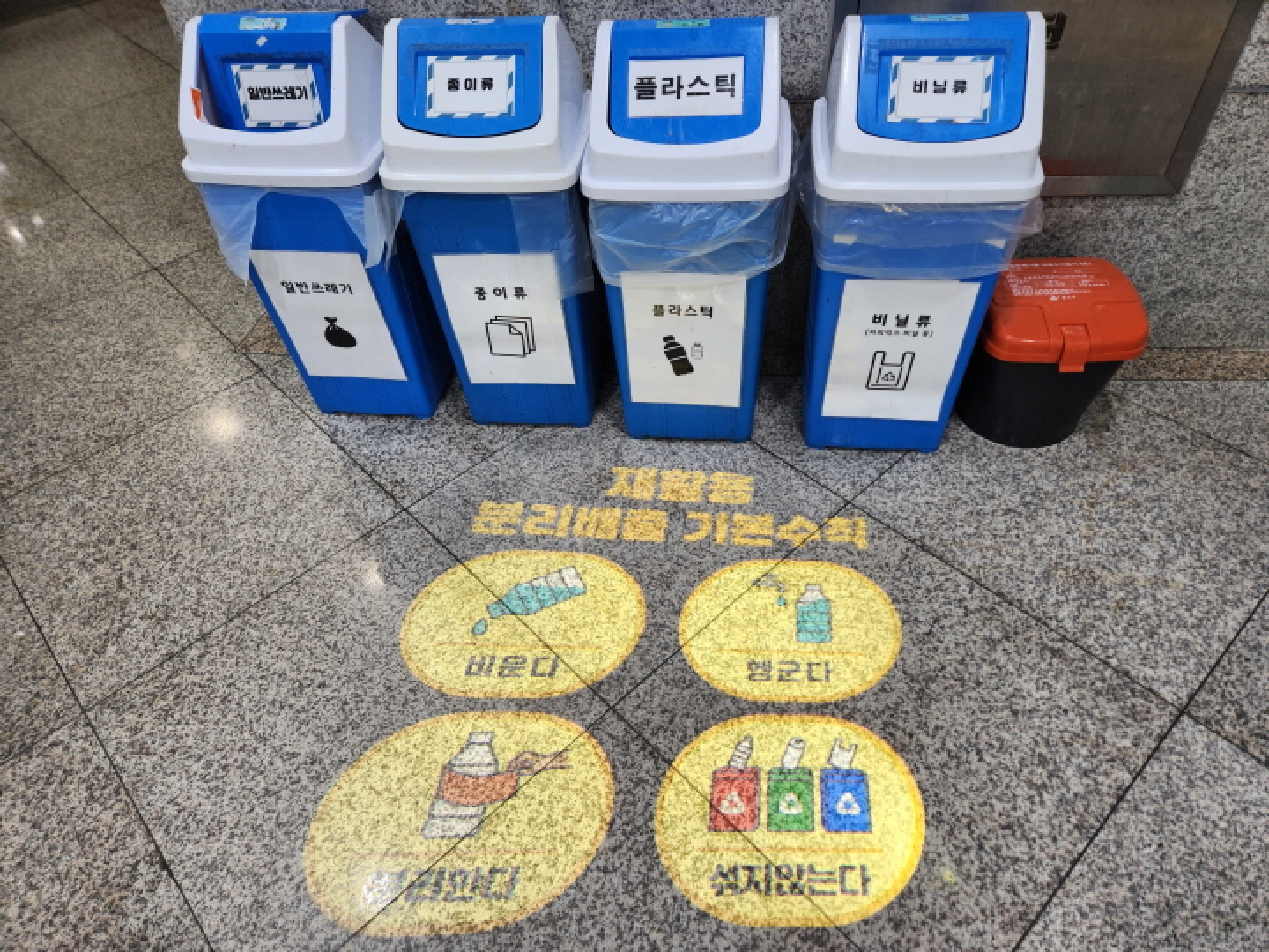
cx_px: 634
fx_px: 843
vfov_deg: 58.9
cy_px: 476
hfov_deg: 73.9
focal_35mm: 23
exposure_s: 1/120
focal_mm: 5.4
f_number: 1.8
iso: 64
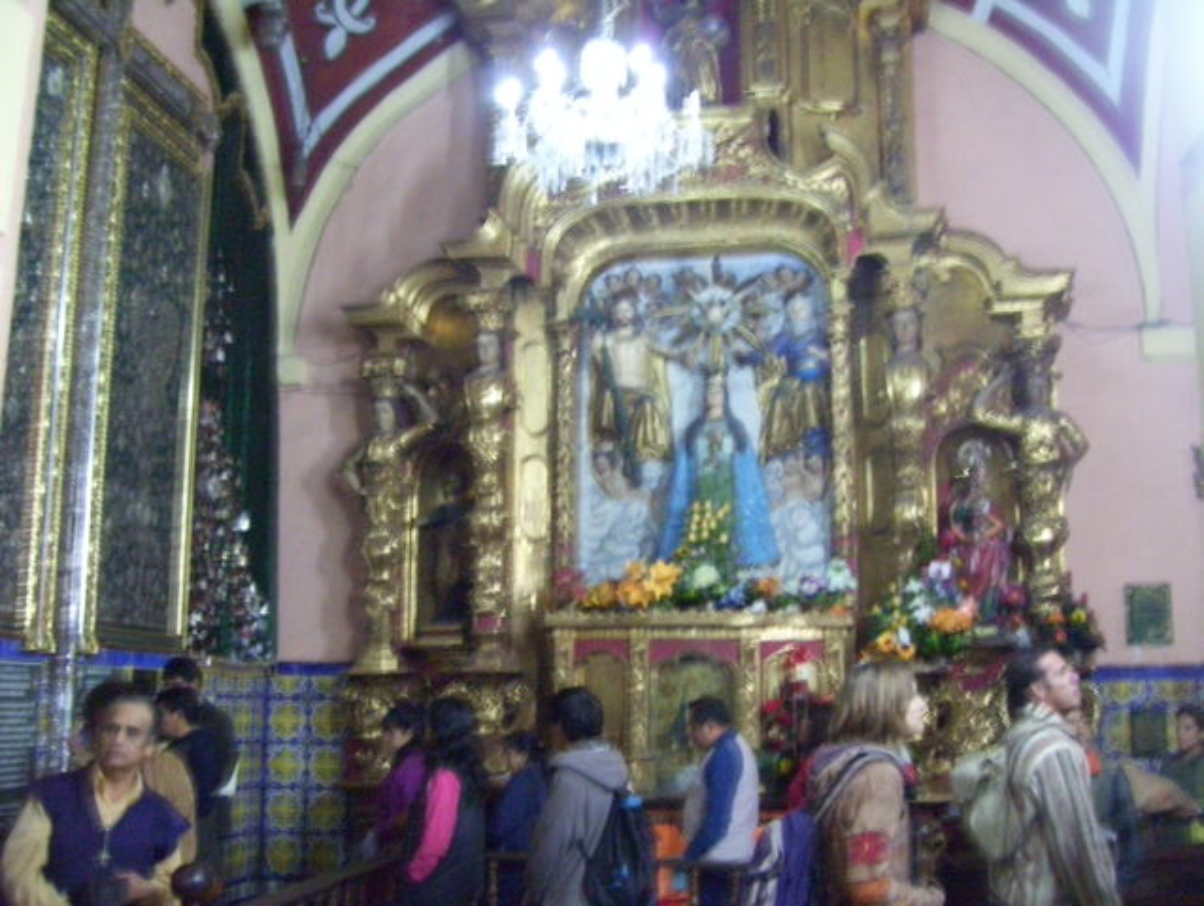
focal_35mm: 36
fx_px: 1254
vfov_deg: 39.7
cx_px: 602
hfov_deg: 51.3
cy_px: 453
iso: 800
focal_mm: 6
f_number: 2.7
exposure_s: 1/8
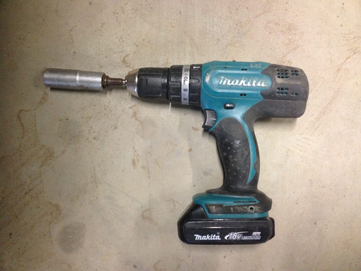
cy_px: 136
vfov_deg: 40.7
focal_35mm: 35
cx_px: 180
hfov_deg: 52.6
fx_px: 365
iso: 320
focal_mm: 4.28
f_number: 2.4
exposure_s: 1/20
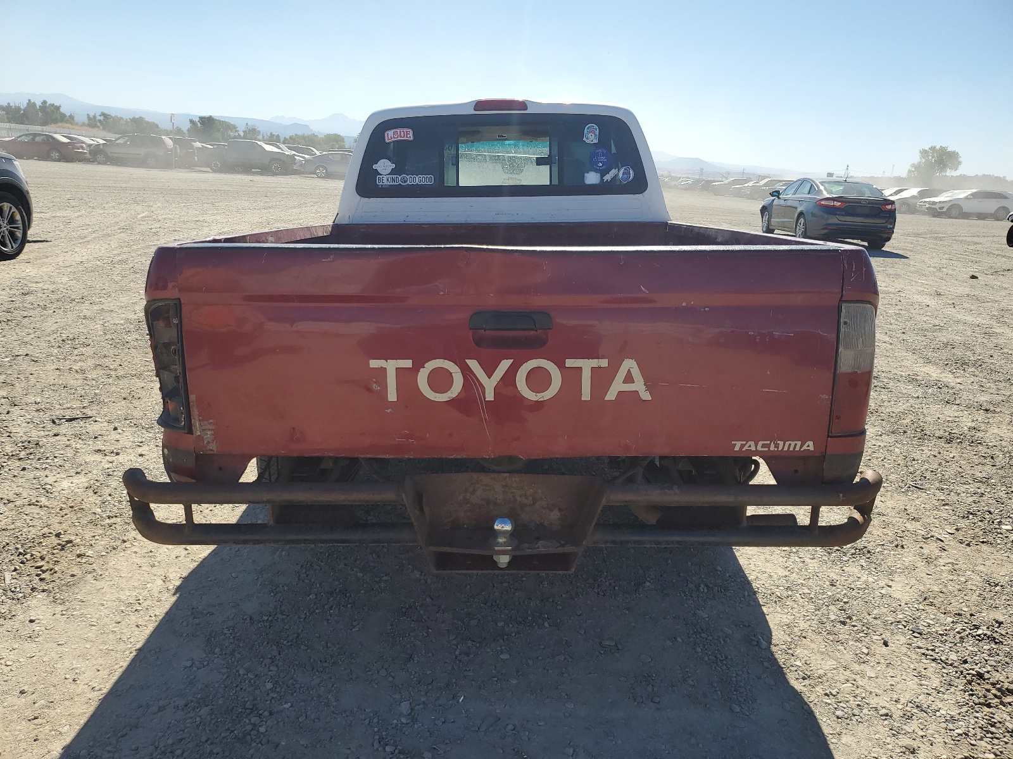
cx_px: 506
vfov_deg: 53.1
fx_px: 761
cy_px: 380
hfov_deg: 67.3
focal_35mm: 26
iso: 50
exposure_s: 1/3333
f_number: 1.5
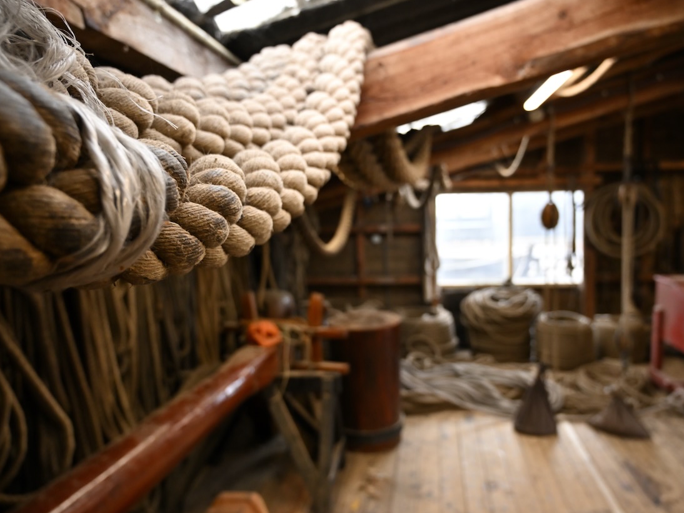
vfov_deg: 51.4
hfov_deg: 65.2
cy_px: 264
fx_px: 534
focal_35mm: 27
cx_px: 375
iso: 2200
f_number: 4
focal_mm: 24
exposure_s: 1/640
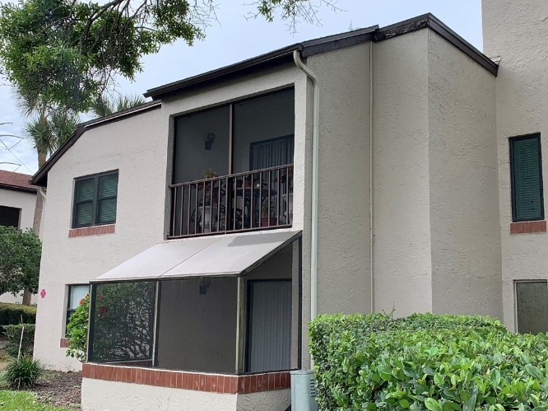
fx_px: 633
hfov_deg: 46.7
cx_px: 301
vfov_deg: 35.9
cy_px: 213
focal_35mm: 40
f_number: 1.8
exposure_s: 1/1718
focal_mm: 4.25
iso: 25
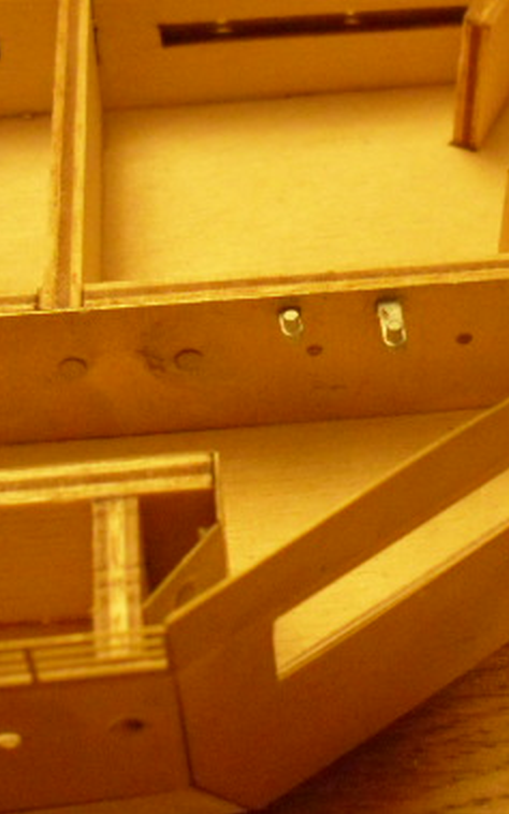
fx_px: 1509
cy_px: 341
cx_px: 395
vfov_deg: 30.1
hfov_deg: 19.0
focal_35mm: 68
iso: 800
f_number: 2.8
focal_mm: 6.2
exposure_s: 1/50
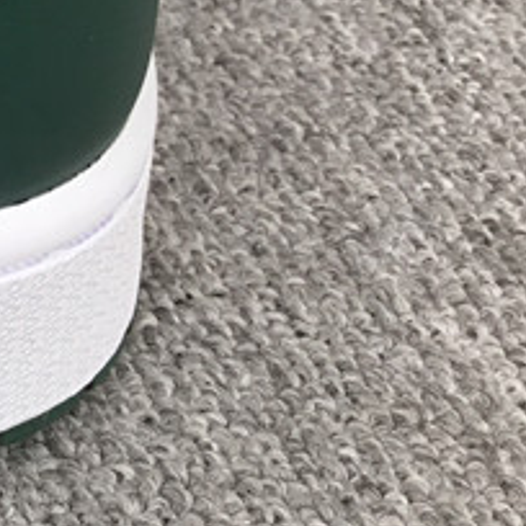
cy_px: -177
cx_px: -562
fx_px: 2080
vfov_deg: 13.8
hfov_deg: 12.5
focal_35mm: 121
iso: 25
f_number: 2.4
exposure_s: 1/114
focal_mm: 3.3
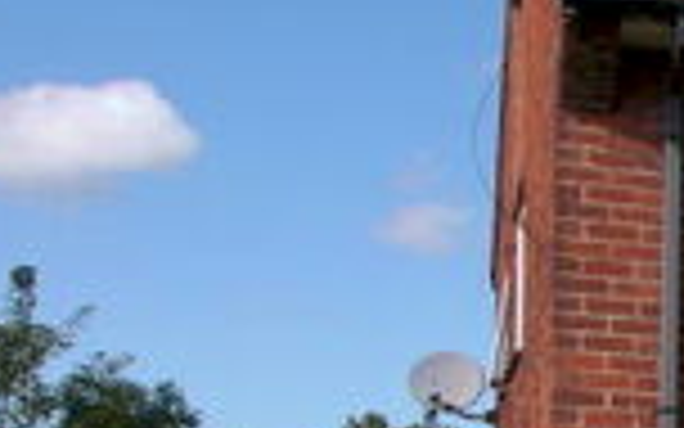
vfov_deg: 14.3
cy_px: 525
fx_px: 1640
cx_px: 1296
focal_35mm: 88
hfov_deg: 17.9
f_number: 8
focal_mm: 9
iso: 160
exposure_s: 1/400
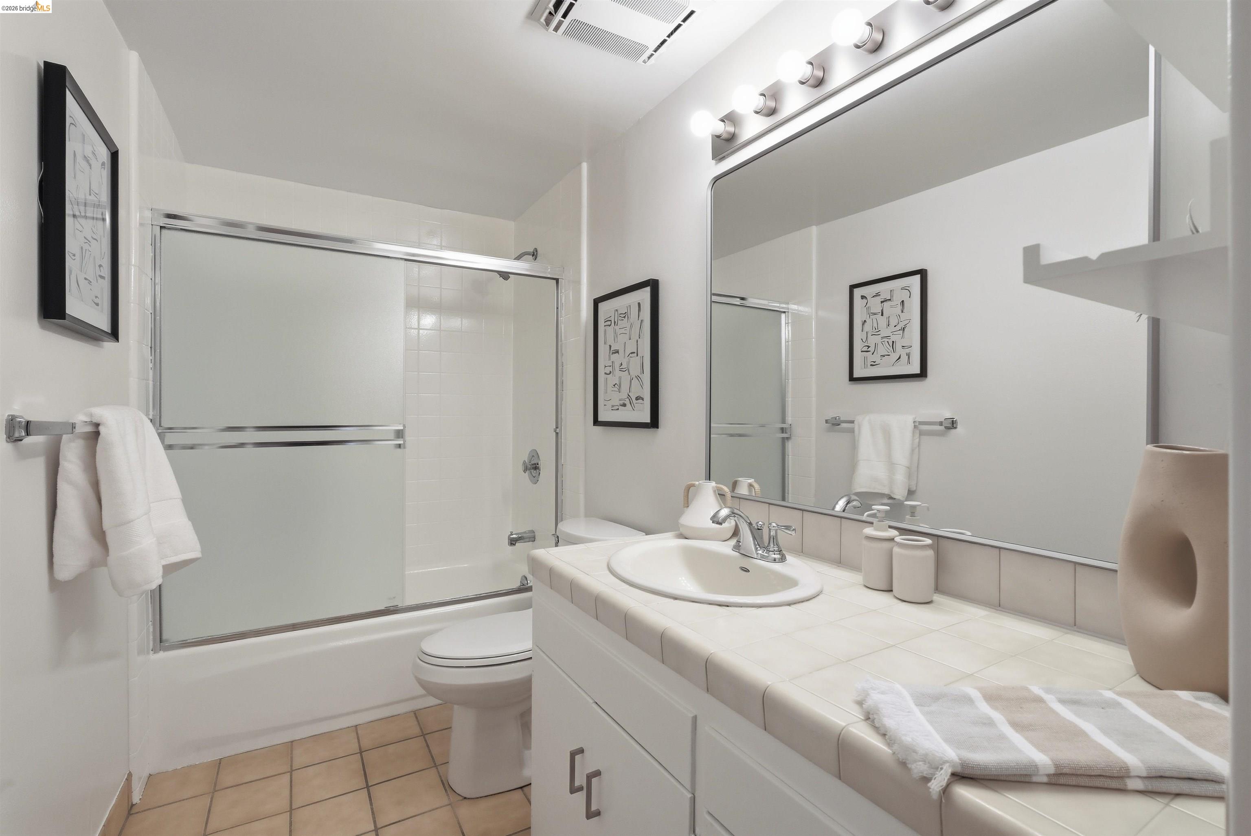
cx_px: 626
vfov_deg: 73.8
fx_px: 556
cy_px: 418
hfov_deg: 96.7
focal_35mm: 16
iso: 400
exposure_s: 1/250
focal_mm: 16
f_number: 10
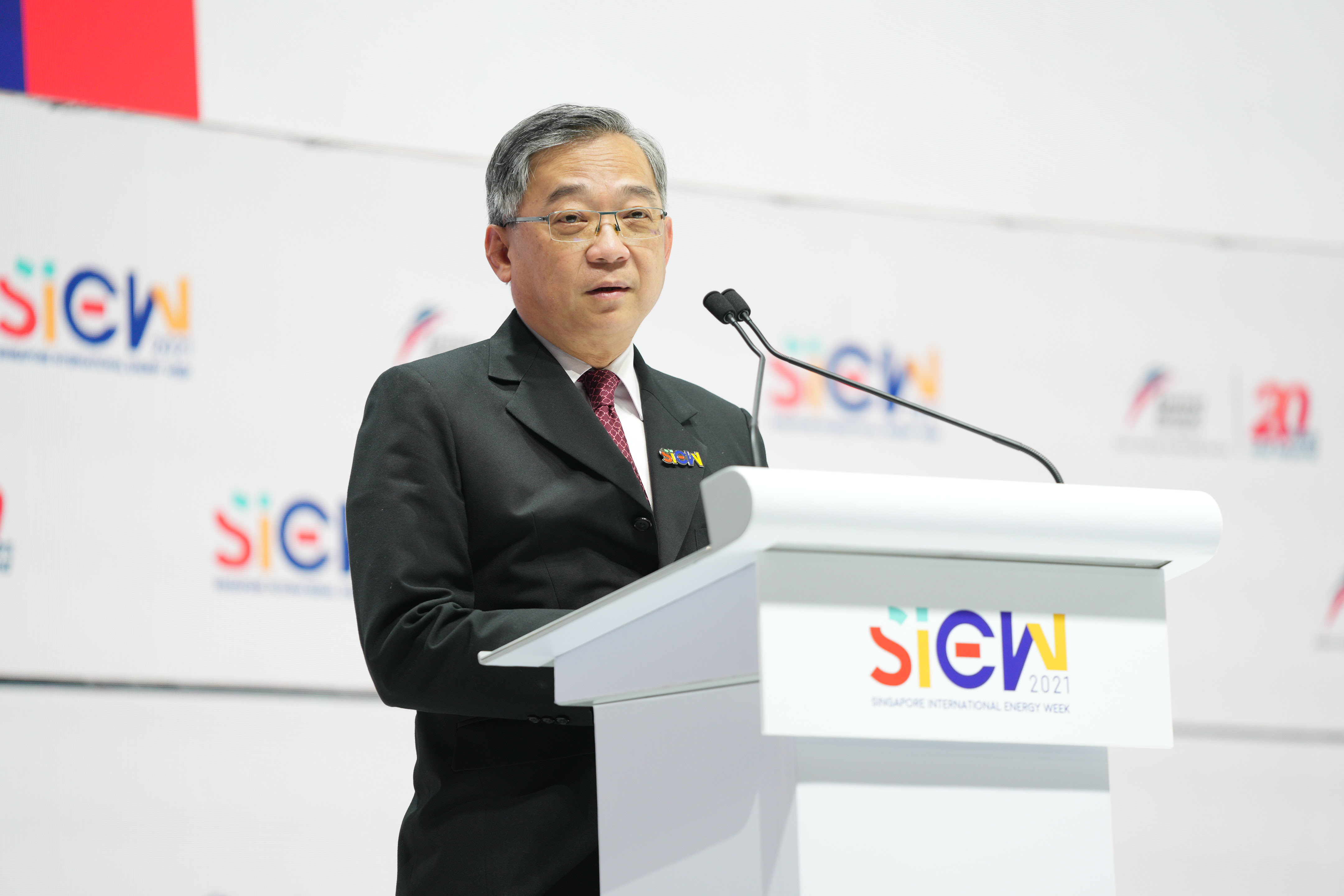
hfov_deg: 10.3
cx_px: 672
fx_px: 7466
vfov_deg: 6.9
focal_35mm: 200
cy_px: 448
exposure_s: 1/160
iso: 640
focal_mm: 200
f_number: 2.8
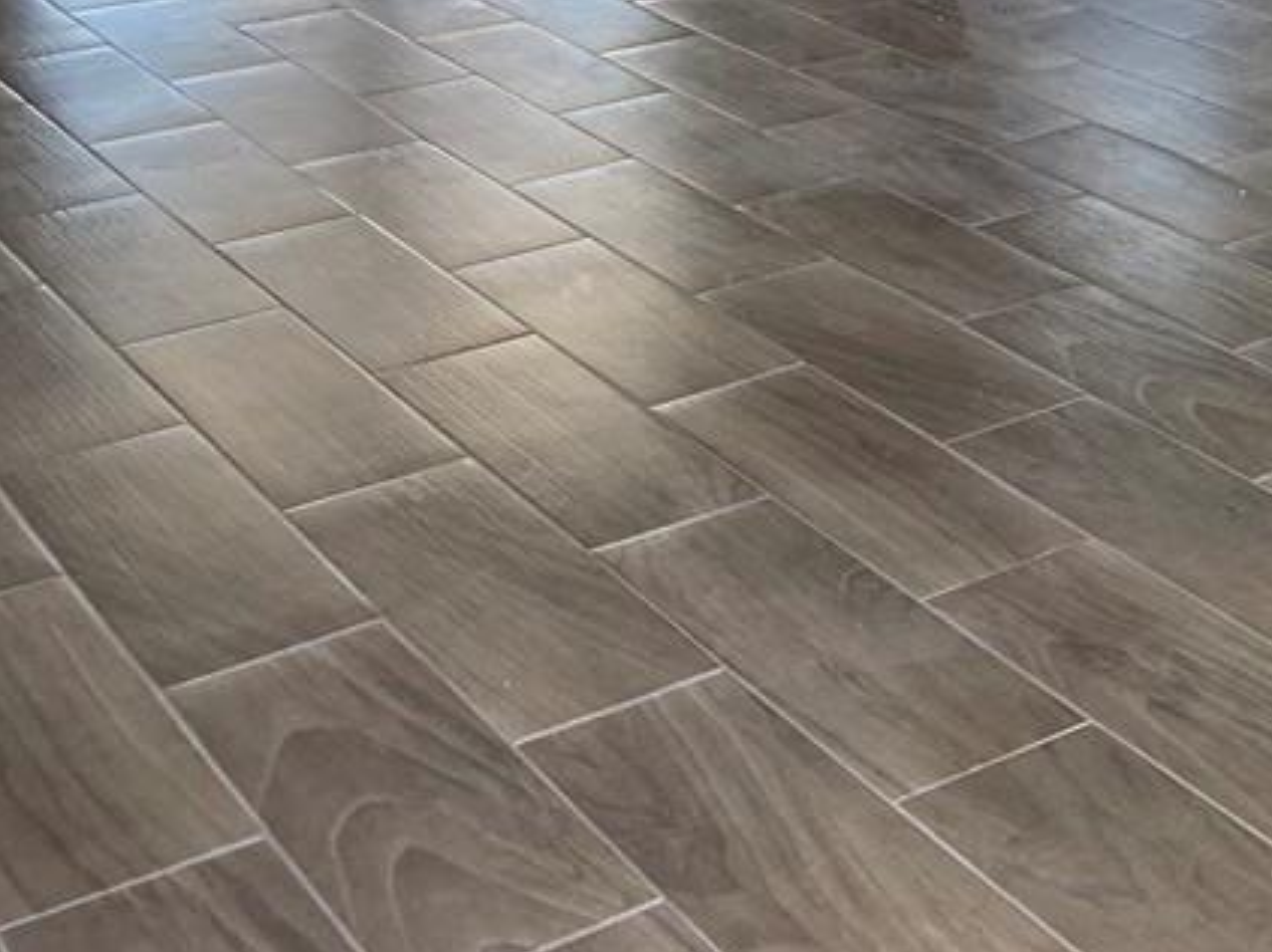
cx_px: 1393
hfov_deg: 26.4
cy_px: -148
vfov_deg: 20.4
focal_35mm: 68
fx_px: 2497
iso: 80
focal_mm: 3.99
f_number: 1.8
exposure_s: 1/97
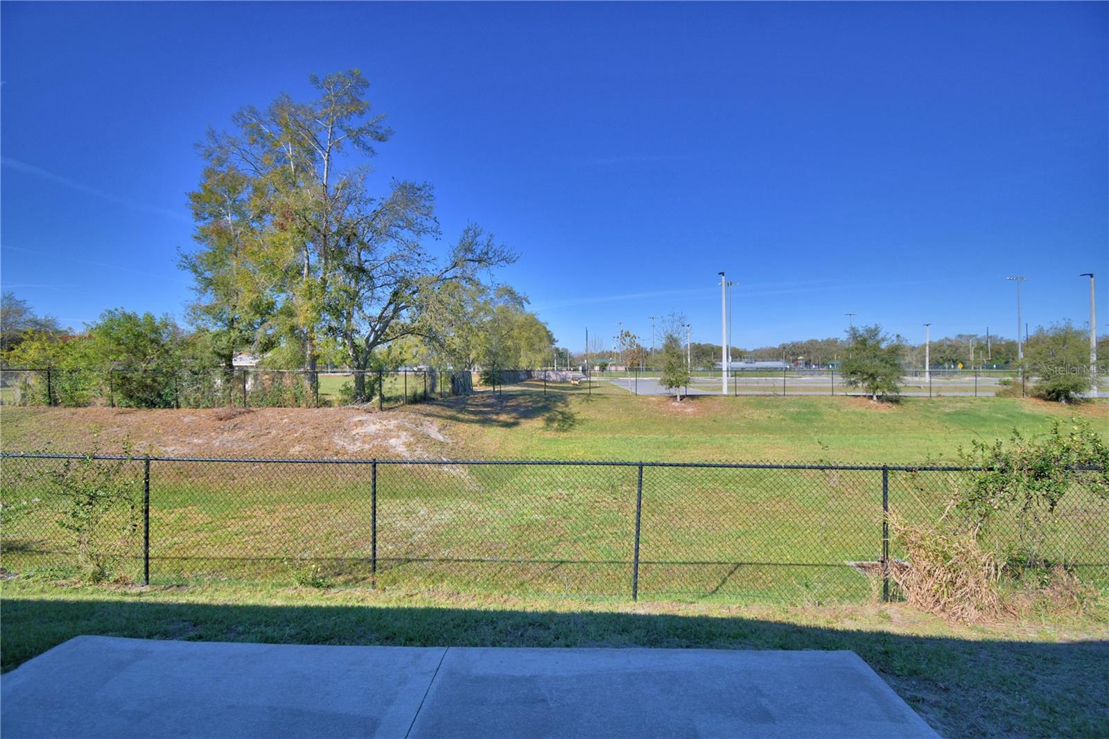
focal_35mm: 15
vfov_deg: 77.3
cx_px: 554
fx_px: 462
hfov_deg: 100.4
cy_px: 370
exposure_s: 1/1600
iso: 100
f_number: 4.5
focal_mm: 10
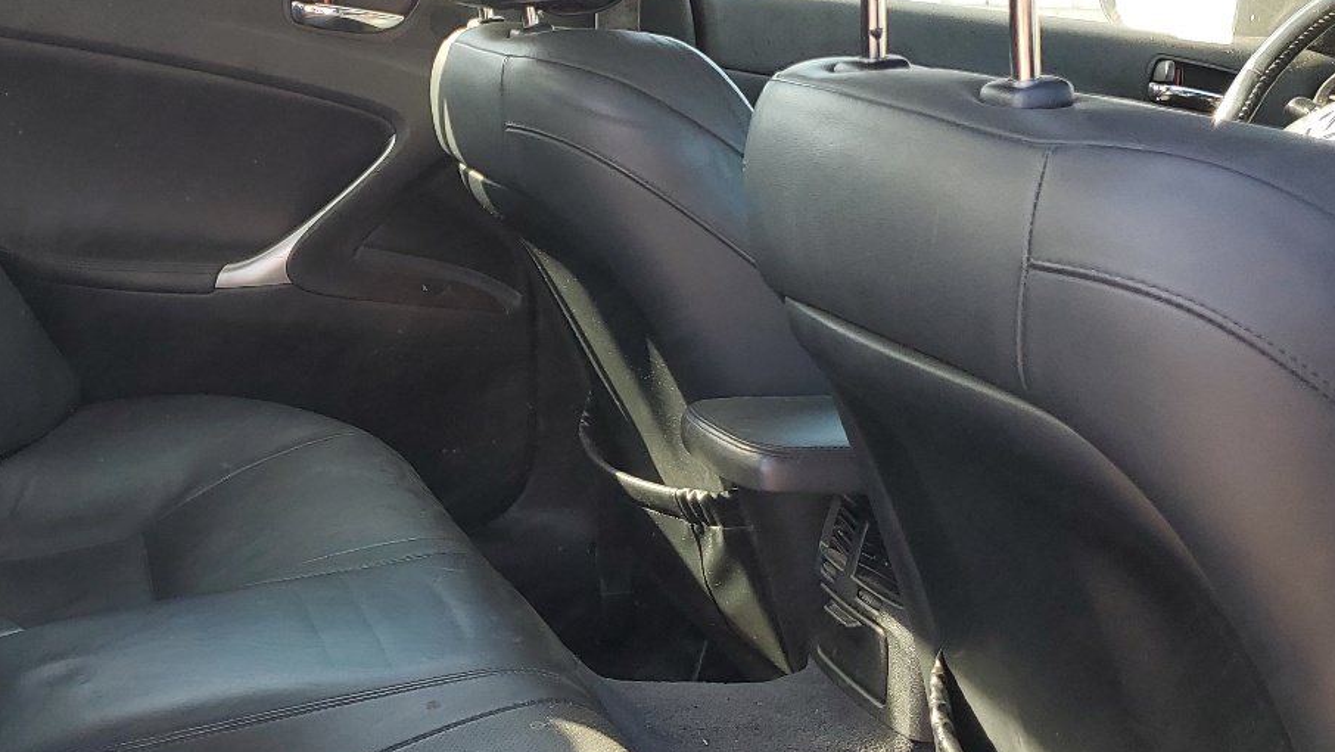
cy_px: 379
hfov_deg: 40.6
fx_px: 1770
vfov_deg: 24.0
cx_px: 396
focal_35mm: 50
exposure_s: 1/182
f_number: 1.5
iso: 50
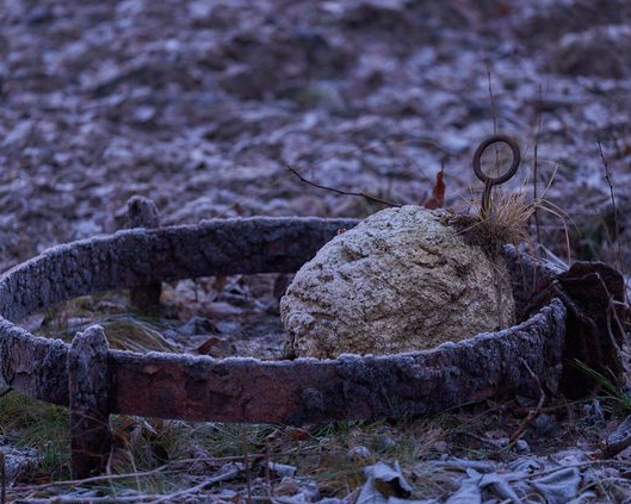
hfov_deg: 10.0
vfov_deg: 8.0
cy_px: 251
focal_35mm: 193
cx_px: 309
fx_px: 3604
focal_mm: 170
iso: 100
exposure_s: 1/2
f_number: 2.8
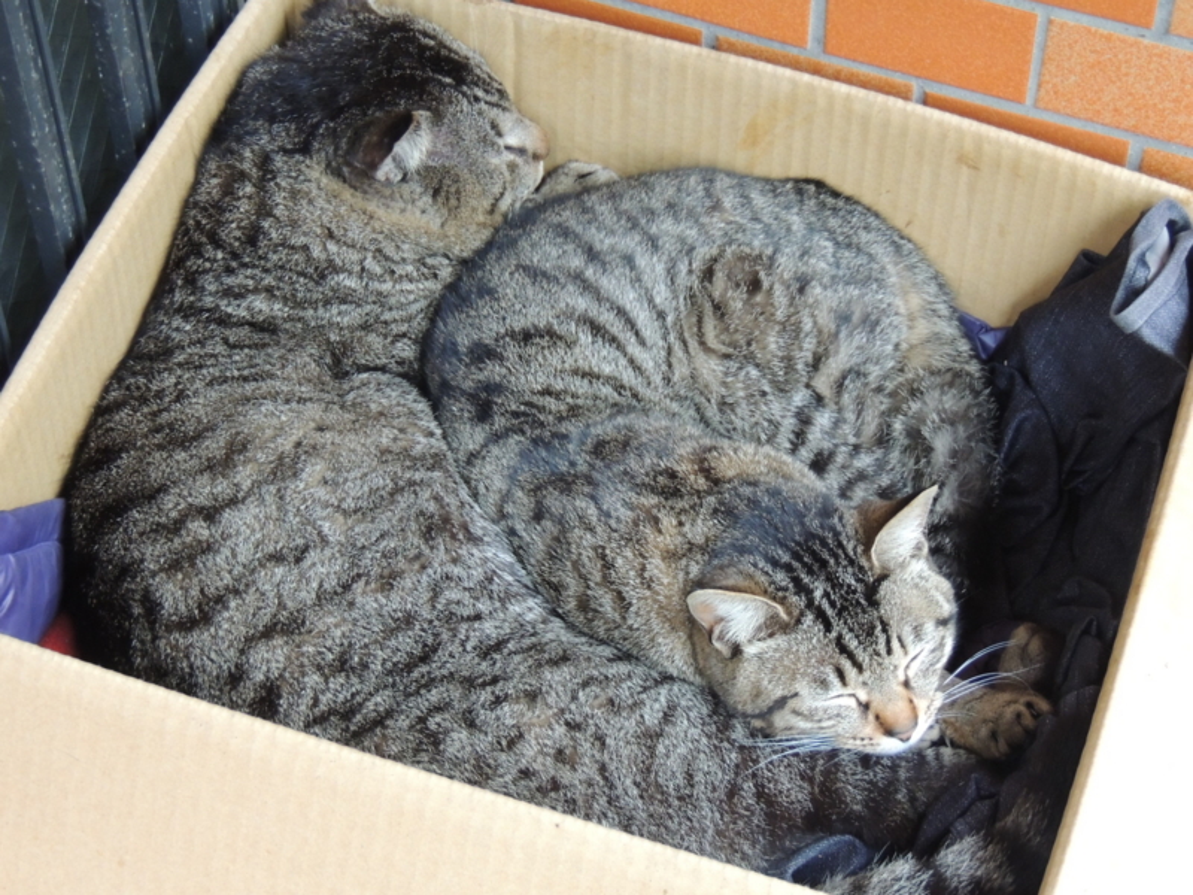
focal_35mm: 85
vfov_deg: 17.4
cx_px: 596
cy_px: 448
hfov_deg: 23.0
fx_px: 2929
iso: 640
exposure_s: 1/25
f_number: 4
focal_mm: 15.1
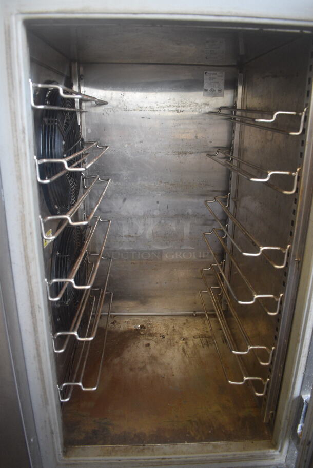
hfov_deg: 48.0
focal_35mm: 27
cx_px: 156
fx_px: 352
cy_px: 234
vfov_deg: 67.3
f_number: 3.5
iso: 1400
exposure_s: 1/125
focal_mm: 18
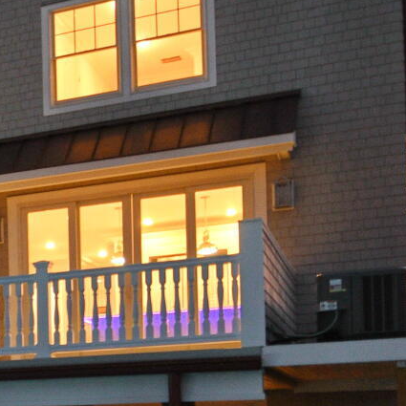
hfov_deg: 15.2
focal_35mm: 84
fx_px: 1115
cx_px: -481
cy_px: 438
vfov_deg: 19.8
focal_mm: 14
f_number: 2.8
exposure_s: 1/15
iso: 560
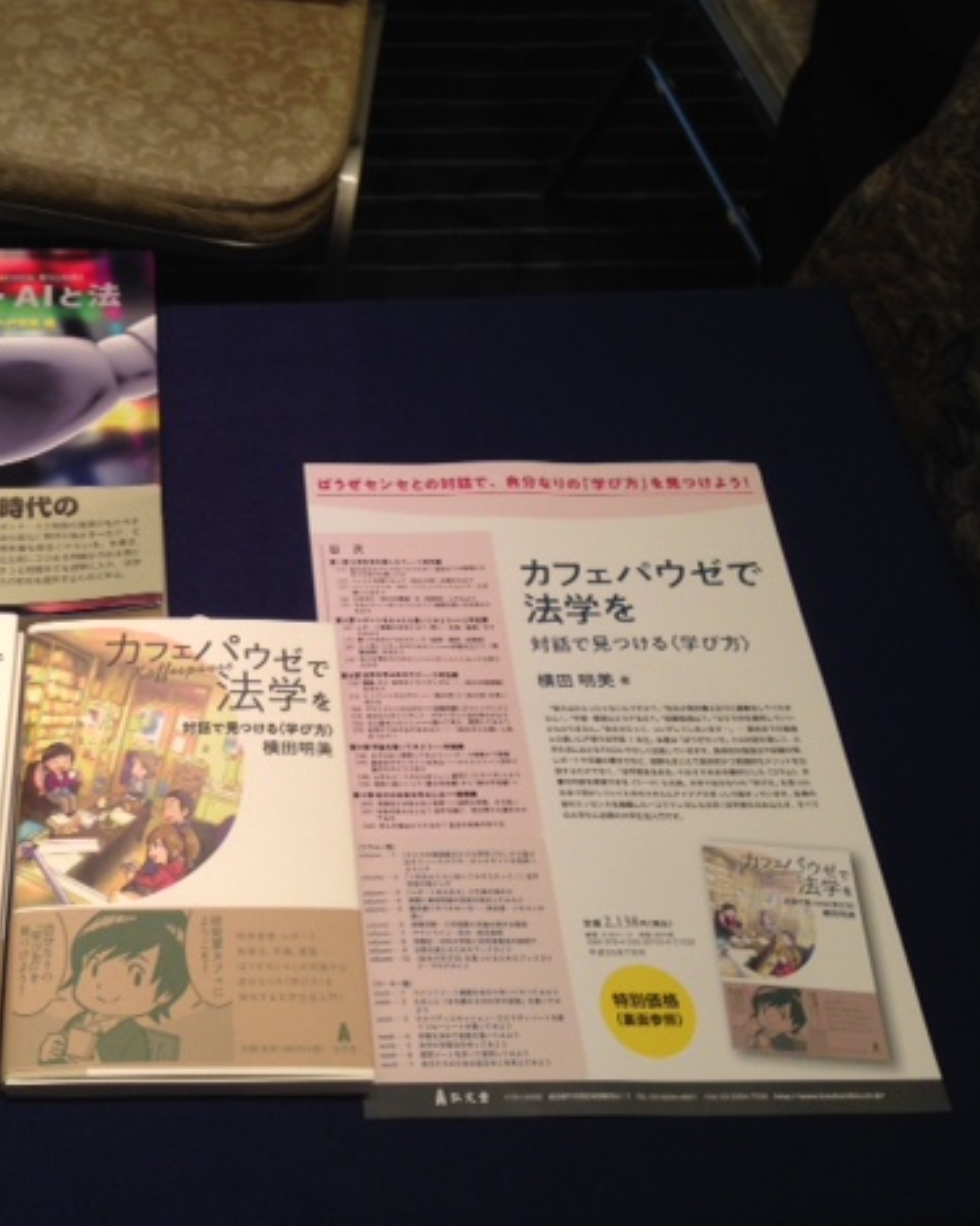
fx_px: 1596
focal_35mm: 44
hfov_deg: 33.2
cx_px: 193
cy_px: 606
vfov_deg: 42.0
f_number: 2.4
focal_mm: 4.12
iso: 64
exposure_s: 1/20
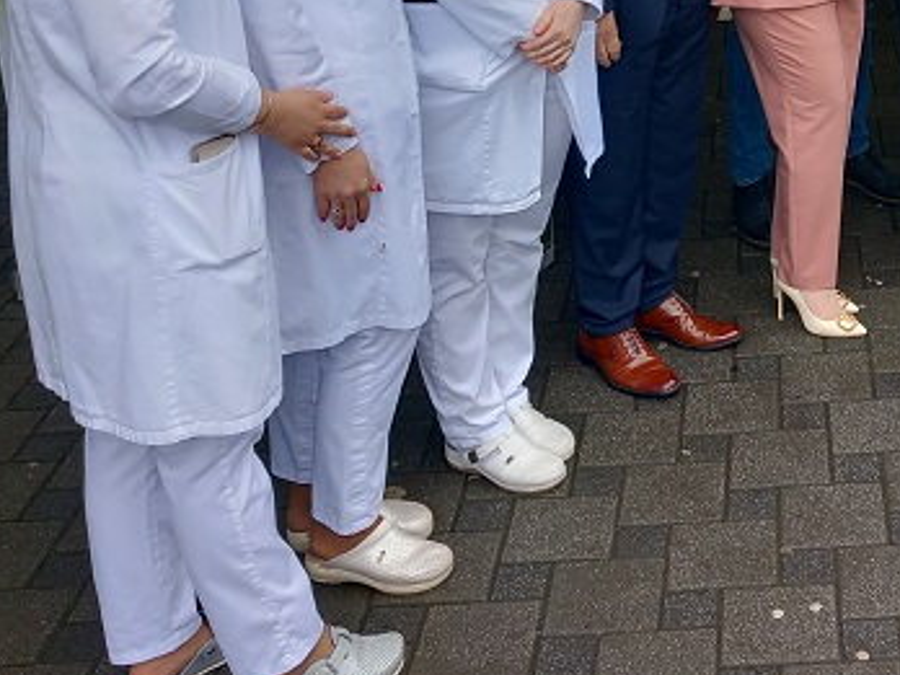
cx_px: 923
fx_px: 1612
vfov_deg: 22.2
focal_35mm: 62
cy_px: -83
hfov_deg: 29.0
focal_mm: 4
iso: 40
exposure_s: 1/100
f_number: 1.8
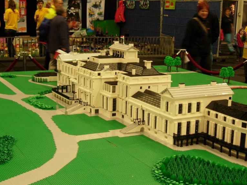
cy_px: 122
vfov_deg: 24.3
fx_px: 428
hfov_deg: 32.1
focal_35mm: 60
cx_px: 147
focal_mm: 7.8
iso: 200
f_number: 2.8
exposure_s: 1/14.6
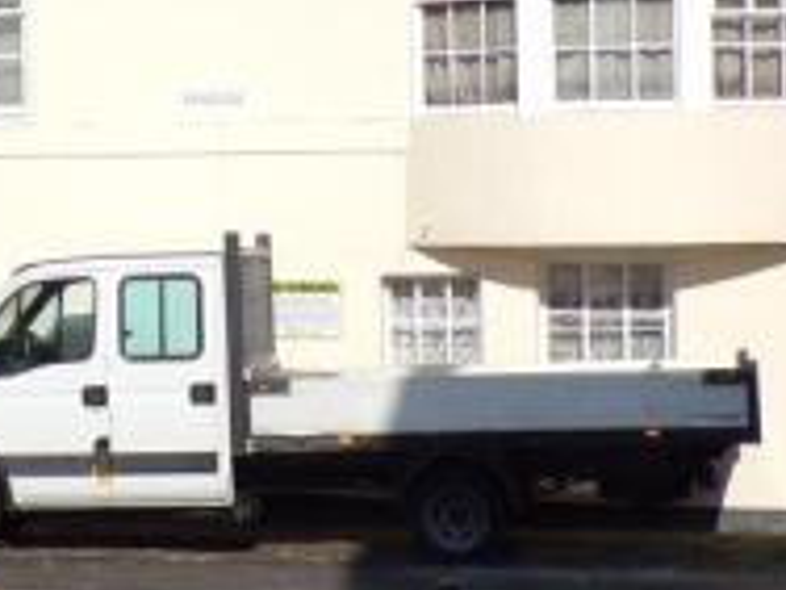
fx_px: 2952
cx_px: -182
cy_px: 107
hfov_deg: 14.6
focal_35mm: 130
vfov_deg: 11.4
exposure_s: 1/950
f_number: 4.9
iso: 80
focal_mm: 7.6
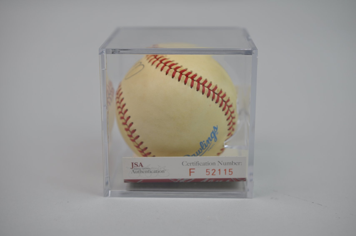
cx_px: 178
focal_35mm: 60
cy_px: 118
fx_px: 593
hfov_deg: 33.4
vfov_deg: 22.6
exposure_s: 1/60
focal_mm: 40
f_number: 4
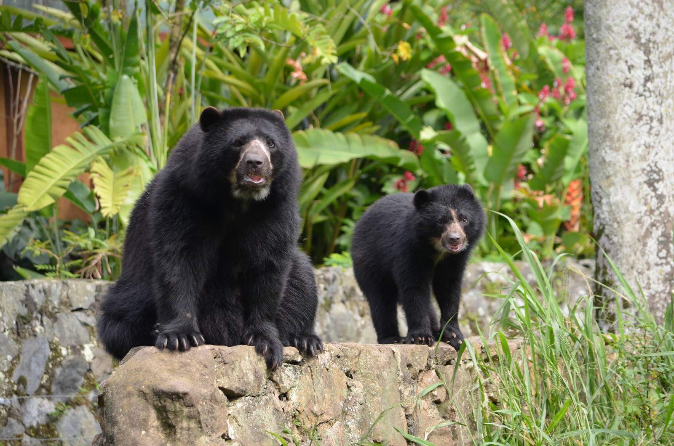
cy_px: 223
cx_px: 337
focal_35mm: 174
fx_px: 3251
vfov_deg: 7.9
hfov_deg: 11.8
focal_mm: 116
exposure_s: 1/200
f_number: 4.8
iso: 160
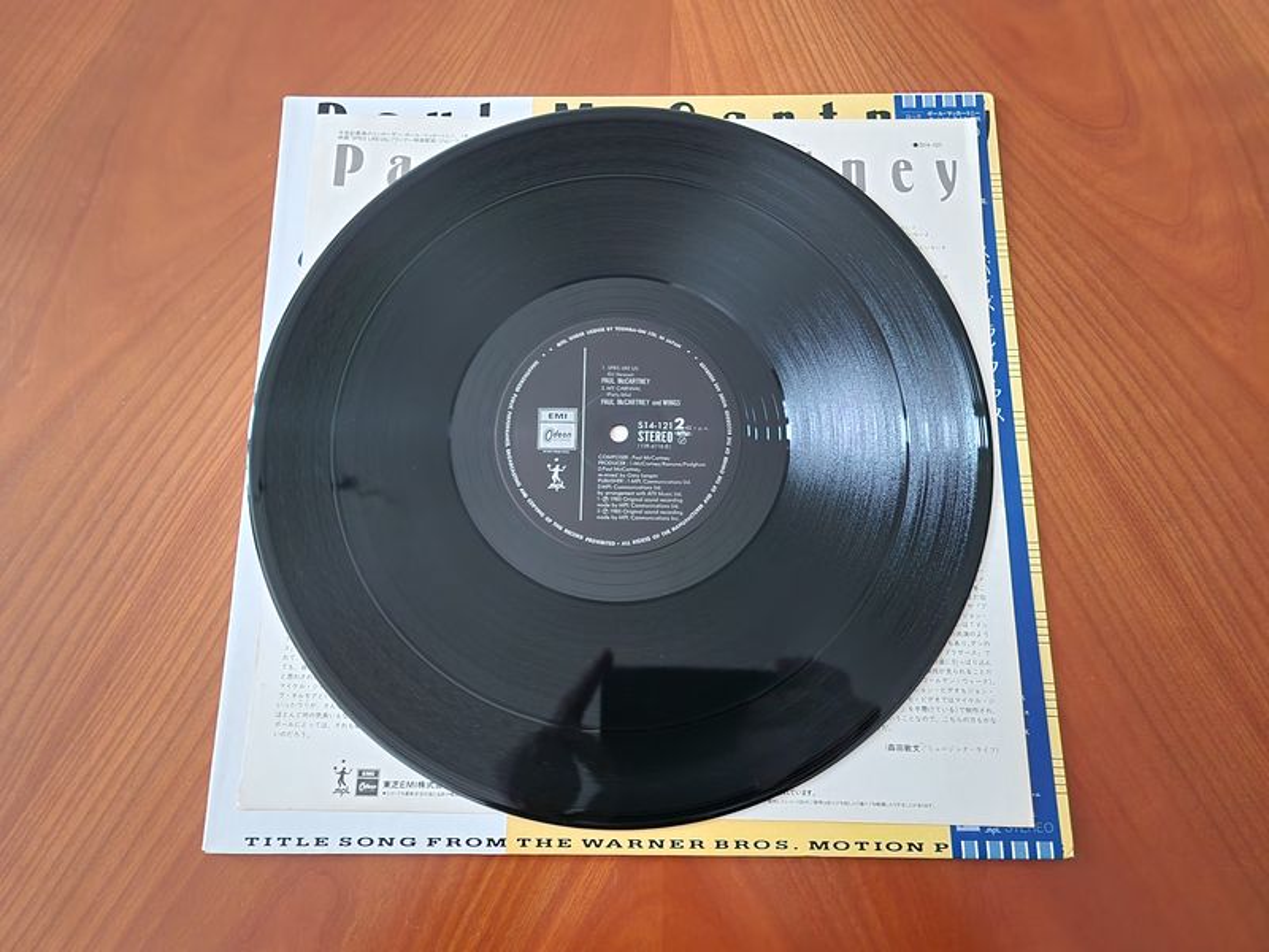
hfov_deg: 73.9
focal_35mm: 23
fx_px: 843
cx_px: 634
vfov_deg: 58.9
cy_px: 476
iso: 1250
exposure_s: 1/20
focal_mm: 6.4
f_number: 1.8
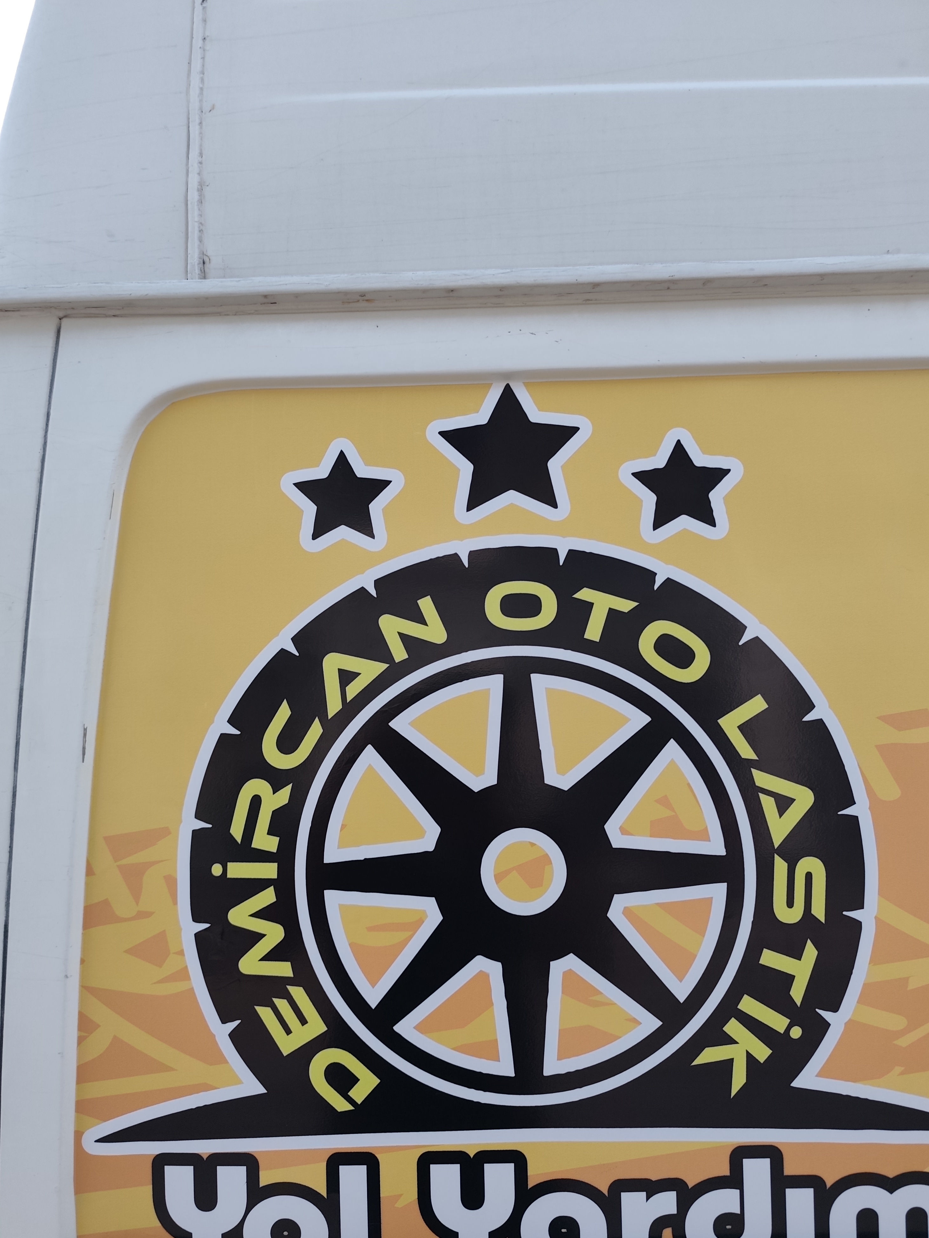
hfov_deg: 56.8
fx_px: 859
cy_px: 633
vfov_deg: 71.6
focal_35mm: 24
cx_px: 460
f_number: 1.65
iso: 500
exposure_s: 1/50
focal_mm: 6.19
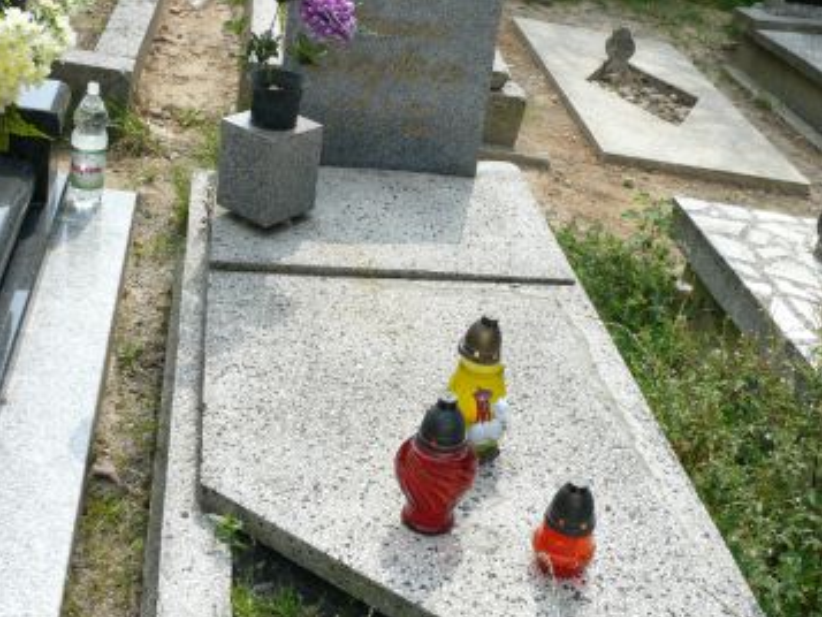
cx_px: 410
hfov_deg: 40.4
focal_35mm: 47
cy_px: 292
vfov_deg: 30.9
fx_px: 1116
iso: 100
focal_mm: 7.4
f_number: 5.6
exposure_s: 1/250
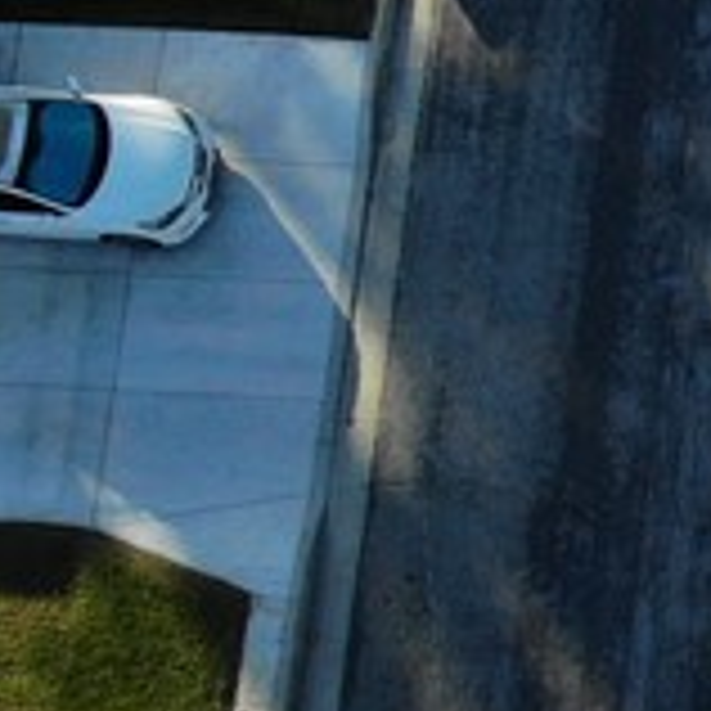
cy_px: 749
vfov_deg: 12.6
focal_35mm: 137
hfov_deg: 9.7
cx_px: 2151
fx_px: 3184
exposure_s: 1/50
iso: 100
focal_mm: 4.5
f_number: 2.8
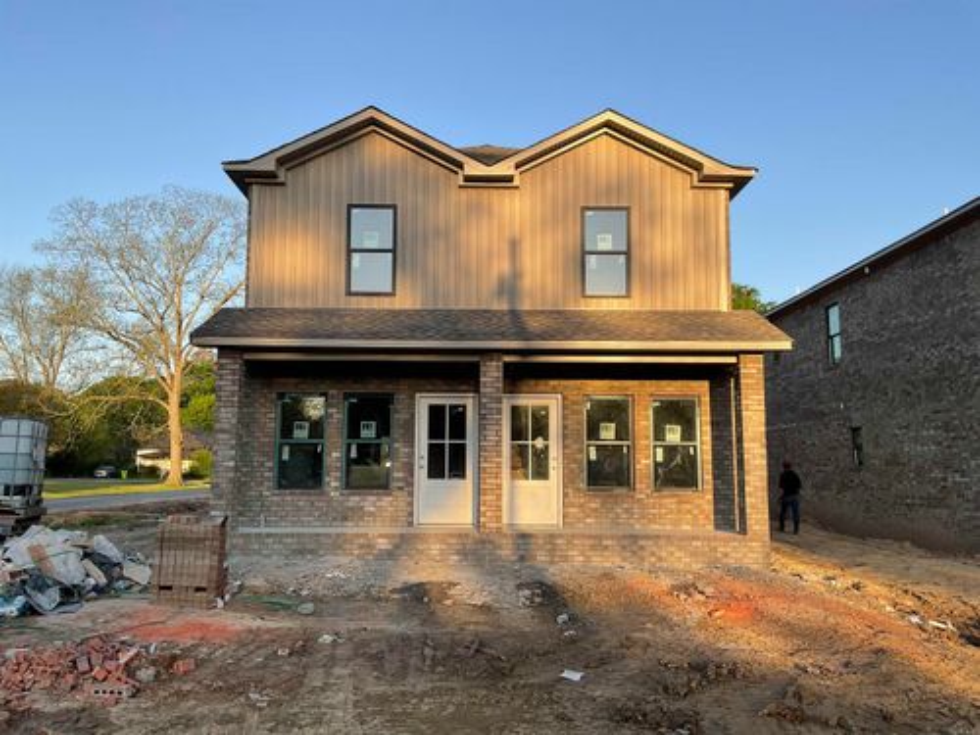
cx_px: 490
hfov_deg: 61.7
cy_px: 368
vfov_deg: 48.2
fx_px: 821
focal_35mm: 29
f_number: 1.8
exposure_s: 1/606
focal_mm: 3
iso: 16
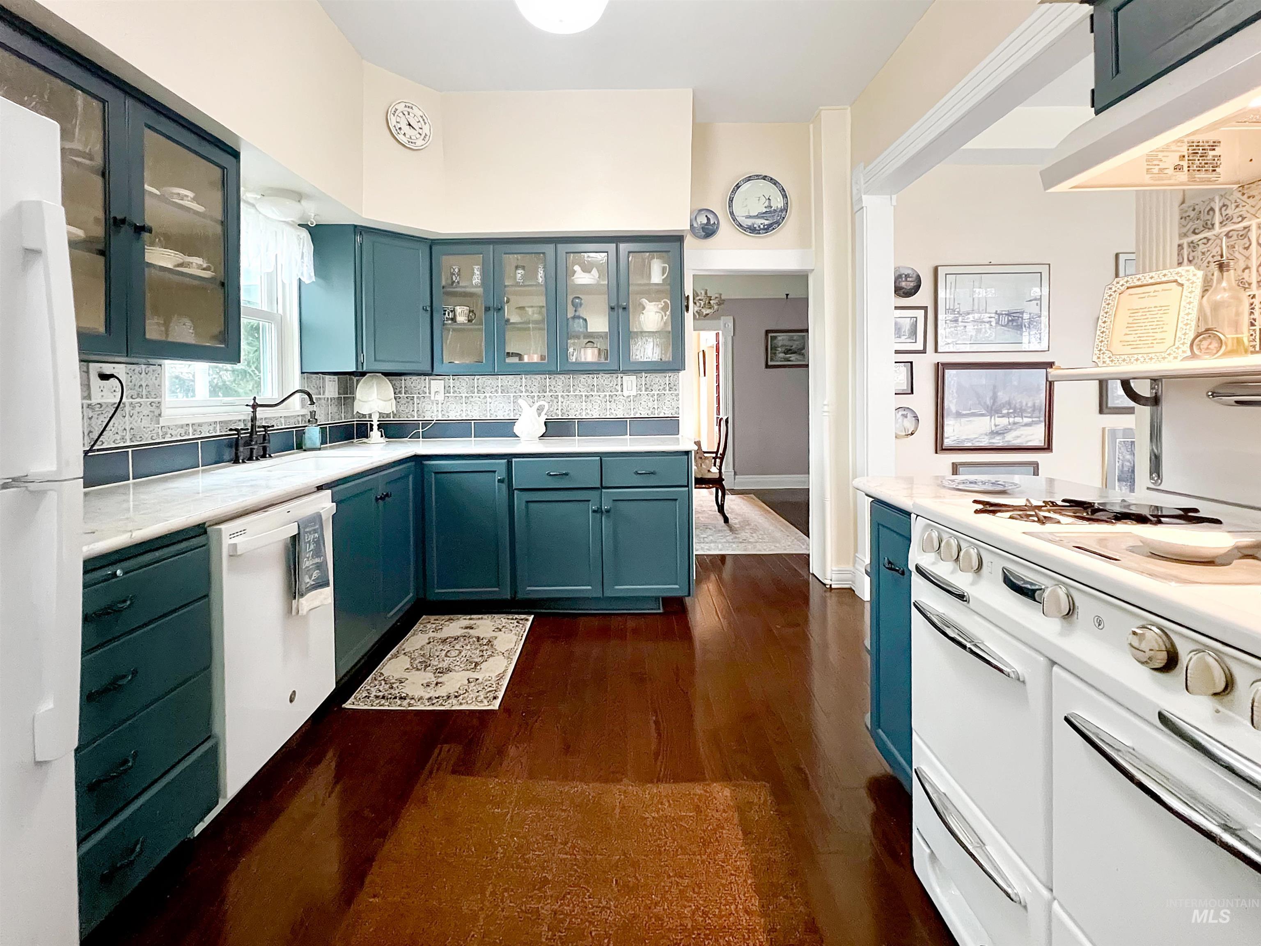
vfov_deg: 89.9
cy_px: 473
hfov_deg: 106.2
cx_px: 630
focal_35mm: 13
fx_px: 474
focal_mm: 1.57
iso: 800
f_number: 1.8
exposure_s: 1/40
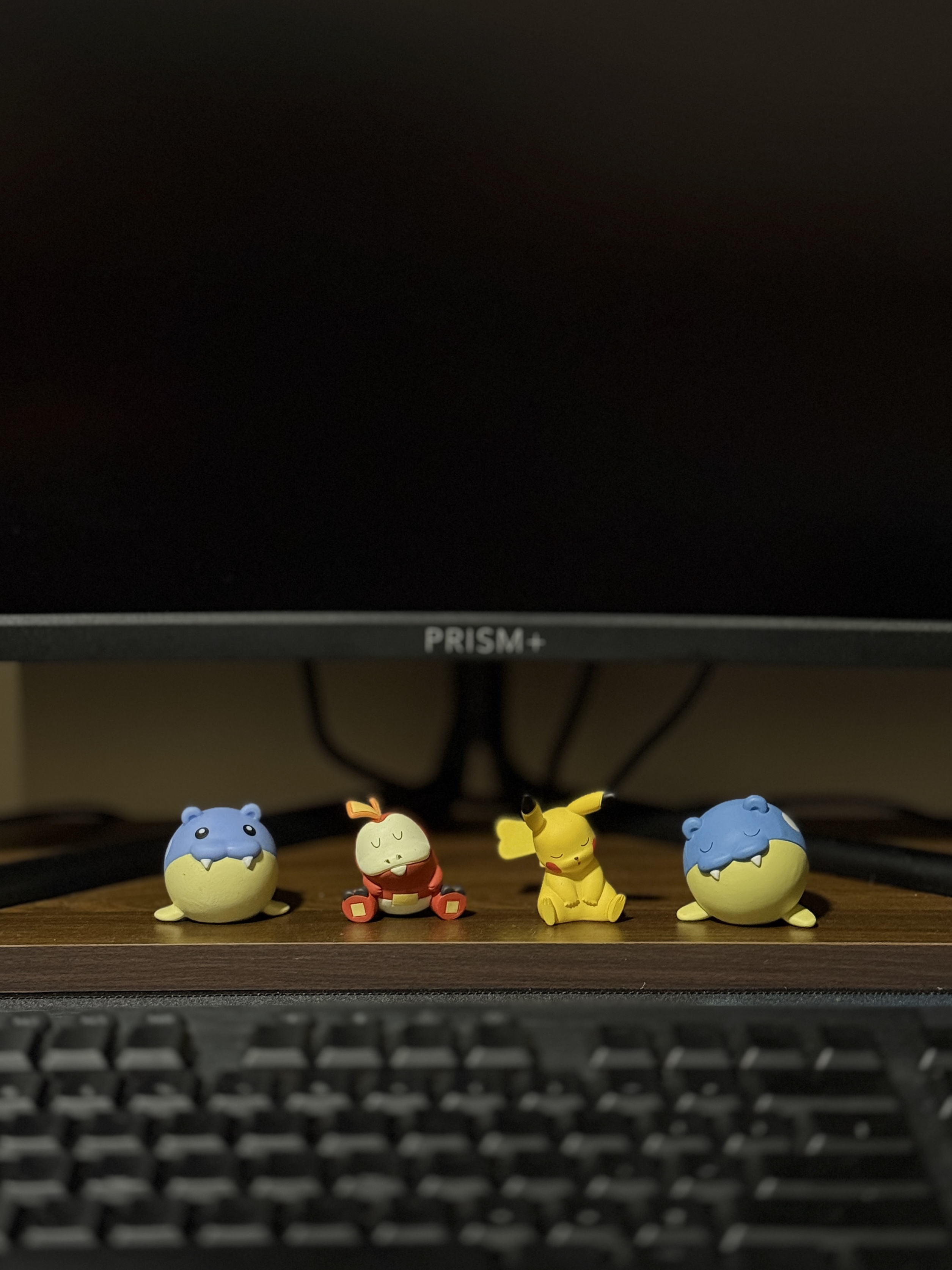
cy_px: 635
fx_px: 1760
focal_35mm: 48
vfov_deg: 39.7
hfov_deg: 30.3
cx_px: 476
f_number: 1.78
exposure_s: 1/38
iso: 500
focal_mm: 6.76
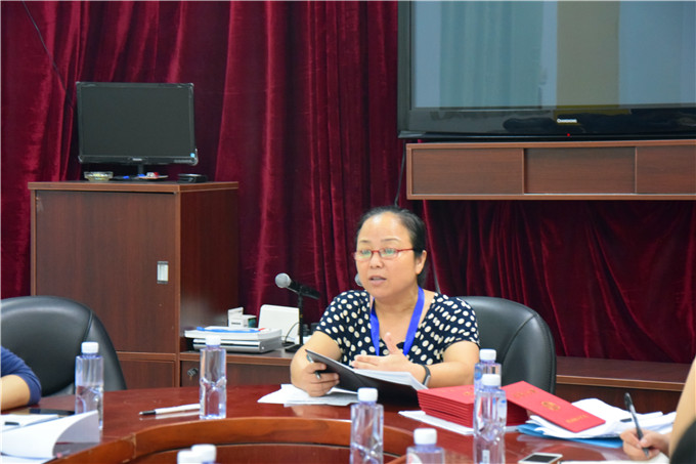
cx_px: 348
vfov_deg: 13.0
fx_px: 2029
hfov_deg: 19.5
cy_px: 232
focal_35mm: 105
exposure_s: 1/13
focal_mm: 70
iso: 3200
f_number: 5.3
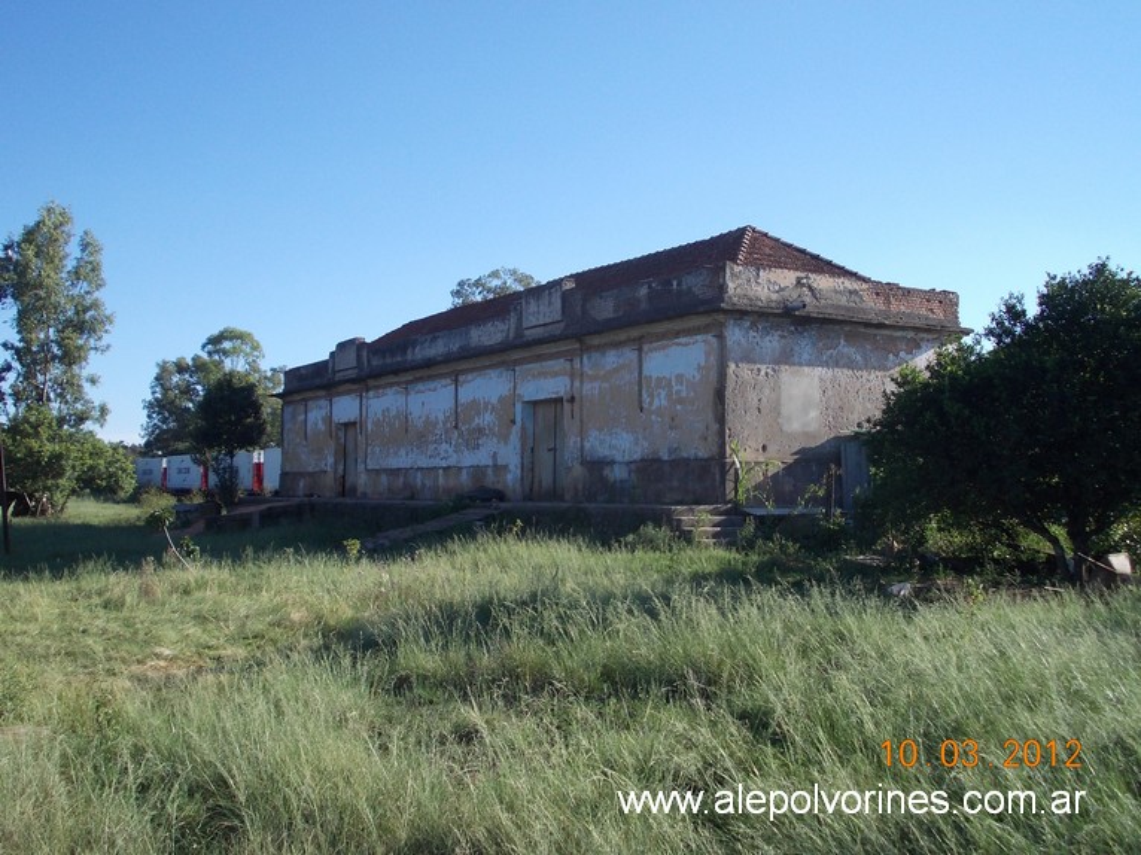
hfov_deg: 49.0
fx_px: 1252
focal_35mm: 38
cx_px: 570
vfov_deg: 37.7
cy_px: 428
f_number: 6.2
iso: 80
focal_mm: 5.3
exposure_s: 1/160
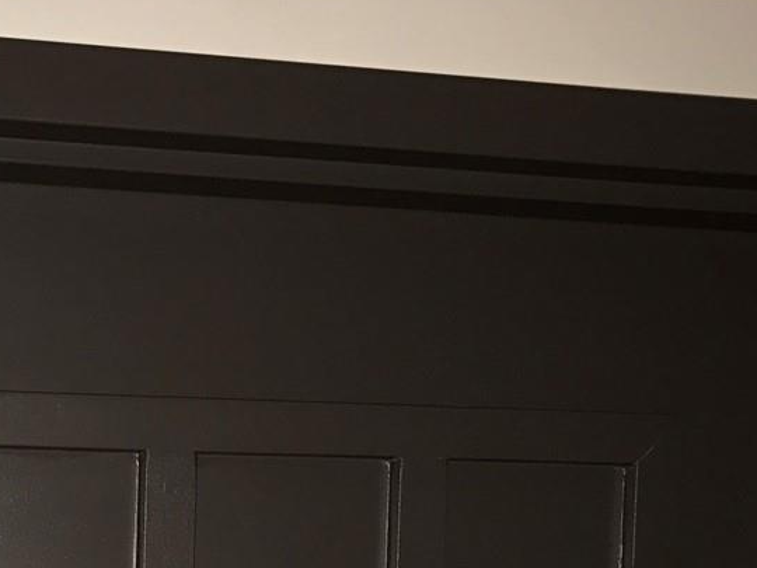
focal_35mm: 83
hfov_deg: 22.9
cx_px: 53
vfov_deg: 16.4
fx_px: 1815
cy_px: 827
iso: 32
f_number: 1.8
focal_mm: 3.99
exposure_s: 1/16
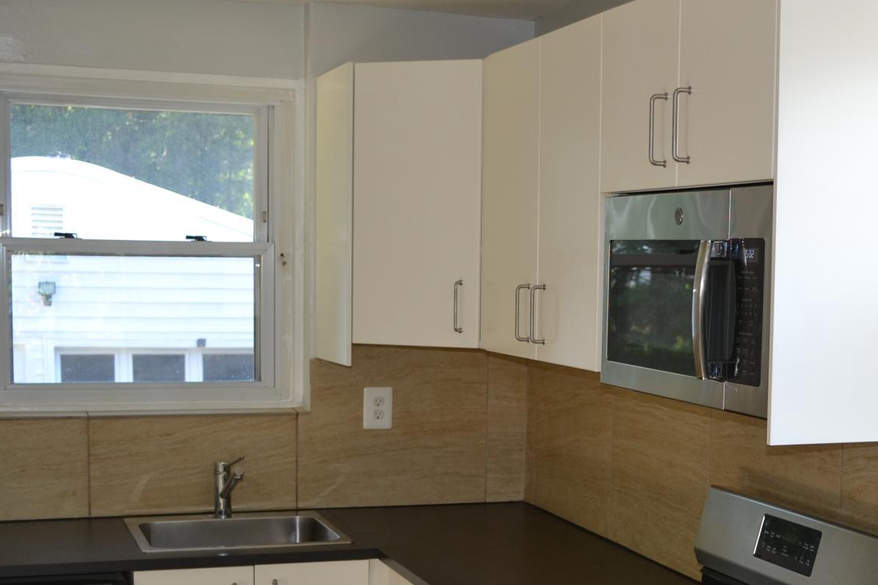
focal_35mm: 59
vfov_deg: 22.8
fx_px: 1439
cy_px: 444
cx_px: 607
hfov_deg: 33.5
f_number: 4
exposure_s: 1/80
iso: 200
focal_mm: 22
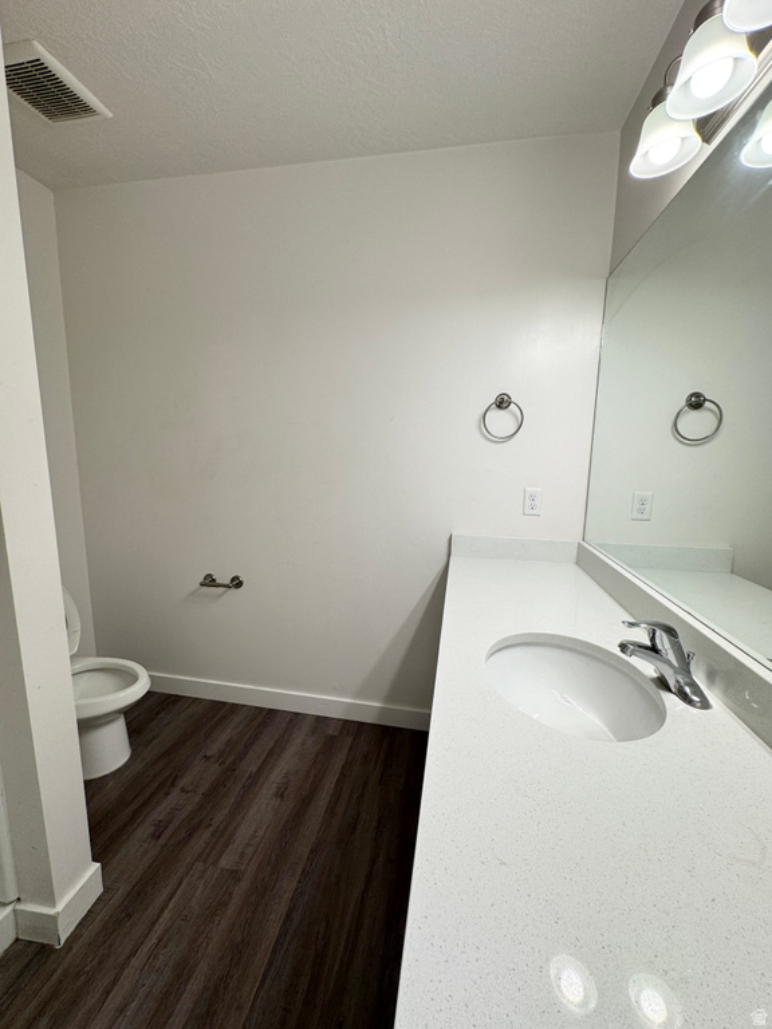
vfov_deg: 102.1
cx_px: 386
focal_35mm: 14
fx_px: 416
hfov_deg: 85.7
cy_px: 514
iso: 64
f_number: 2.2
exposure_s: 1/120
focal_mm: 2.22
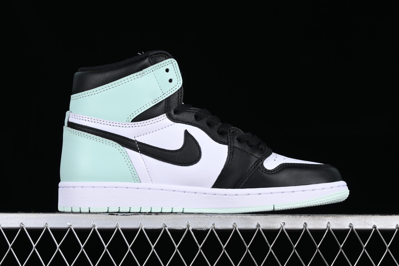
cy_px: 133
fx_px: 831
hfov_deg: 27.0
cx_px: 200
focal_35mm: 75
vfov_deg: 18.2
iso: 160
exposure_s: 1/60
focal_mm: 50
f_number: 8
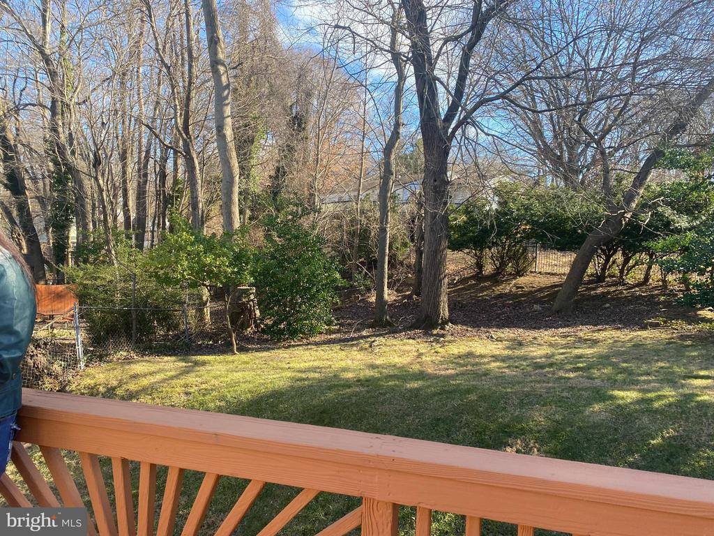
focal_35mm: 26
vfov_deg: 53.1
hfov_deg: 67.3
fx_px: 536
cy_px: 268
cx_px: 357
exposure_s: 1/411
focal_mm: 4.25
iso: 32
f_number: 1.8
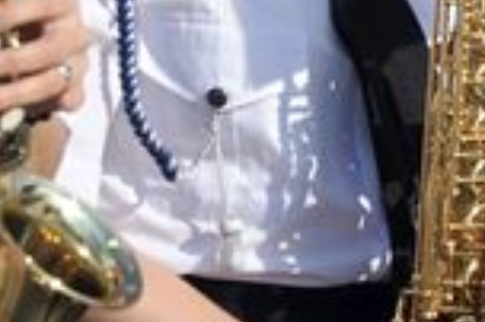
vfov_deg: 1.6
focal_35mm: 883
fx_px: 11880
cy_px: -43
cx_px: 459
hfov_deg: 2.3
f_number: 9
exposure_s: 1/1250
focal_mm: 105
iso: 400
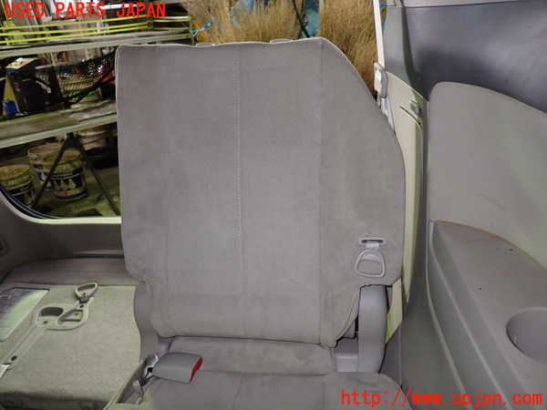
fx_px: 395
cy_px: 205
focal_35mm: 25
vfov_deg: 54.9
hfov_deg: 69.4
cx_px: 274
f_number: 2
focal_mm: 4.5
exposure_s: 1/30
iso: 200
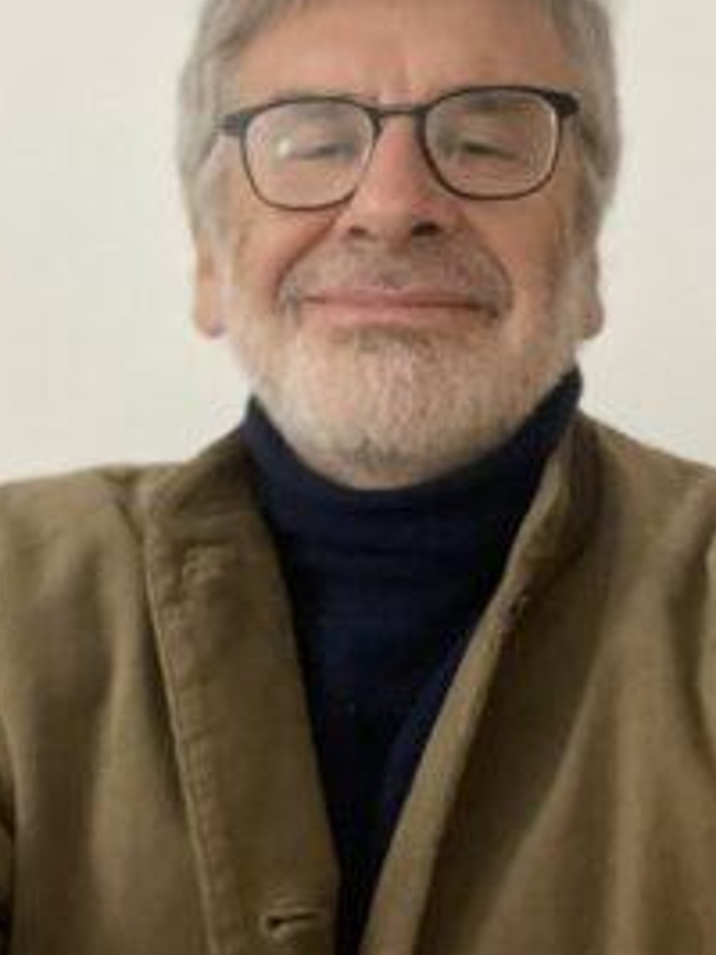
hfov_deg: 27.0
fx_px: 1490
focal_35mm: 54
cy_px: 401
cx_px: 311
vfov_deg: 35.5
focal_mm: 2.71
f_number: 2.2
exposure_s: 1/20
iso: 640
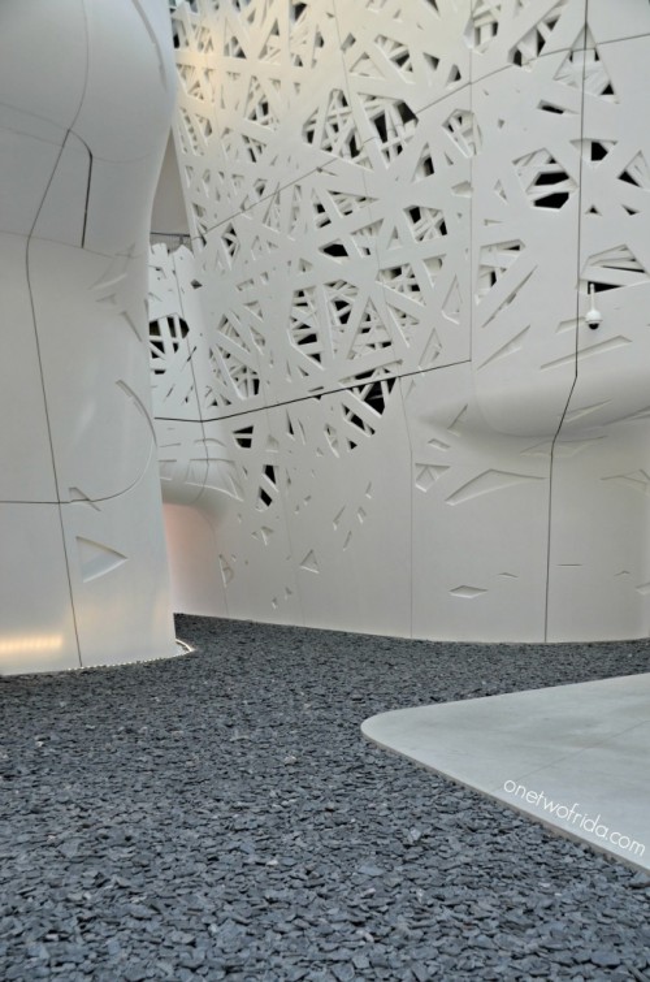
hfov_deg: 38.2
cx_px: 325
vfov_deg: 55.2
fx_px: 939
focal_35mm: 34
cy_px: 491
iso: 250
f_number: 5.6
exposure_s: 1/125
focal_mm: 23
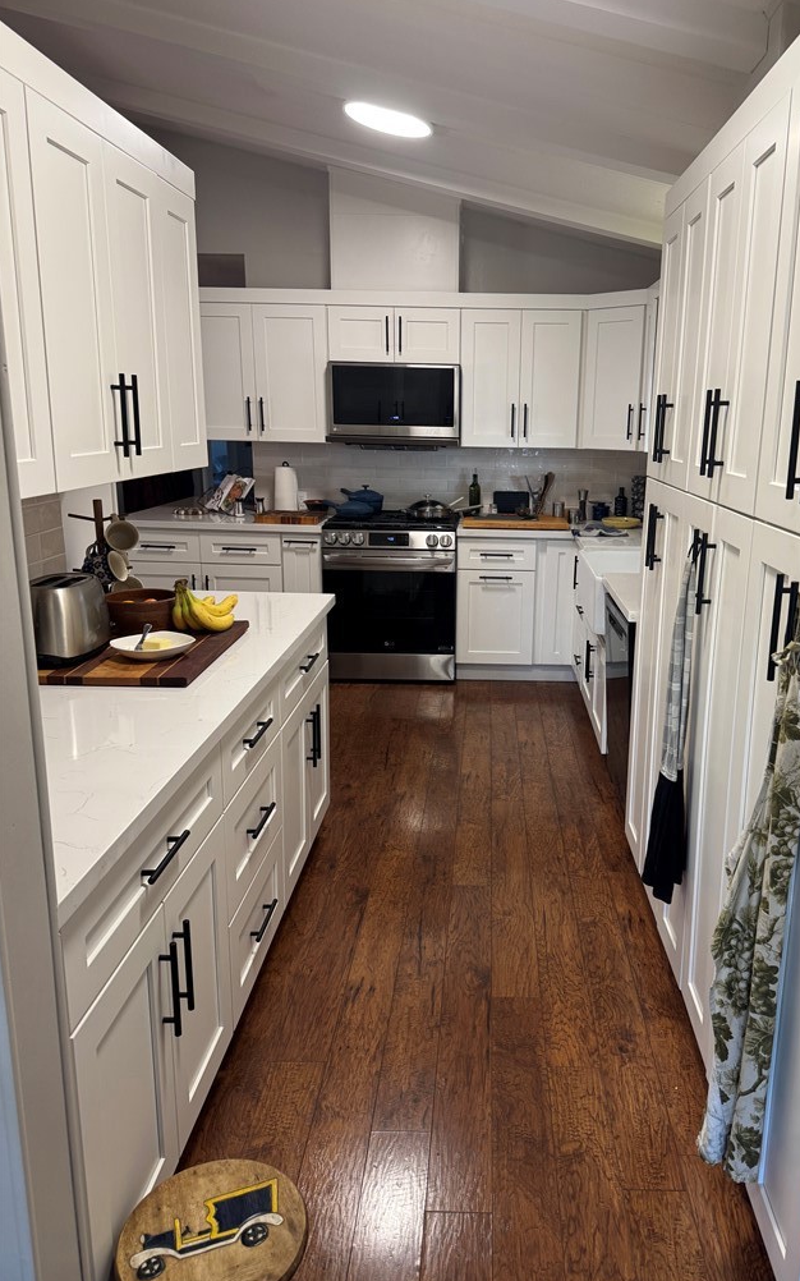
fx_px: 907
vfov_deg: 70.4
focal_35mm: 26
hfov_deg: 47.3
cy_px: 639
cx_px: 487
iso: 125
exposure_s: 1/60
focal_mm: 6.76
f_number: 1.78
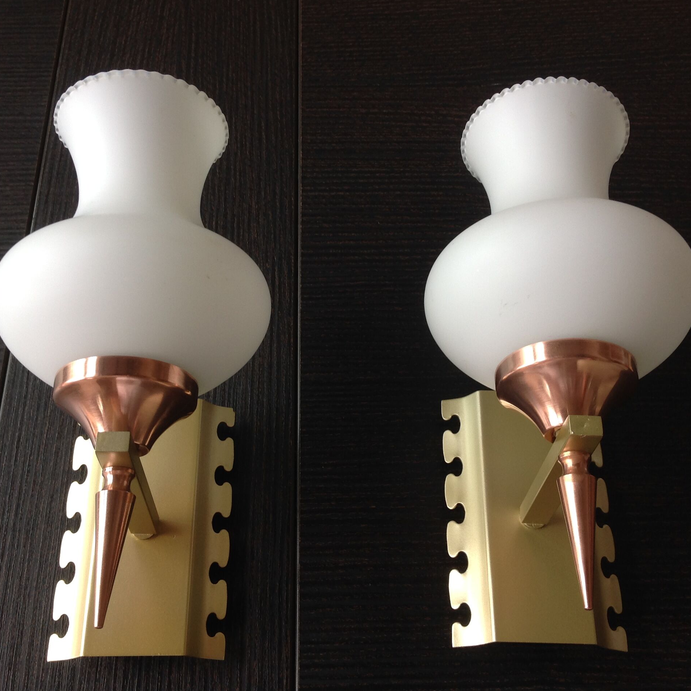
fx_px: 949
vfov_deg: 40.0
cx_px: 344
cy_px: 343
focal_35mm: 42
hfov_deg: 40.0
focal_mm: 4.28
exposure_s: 1/24
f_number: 2.4
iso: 50
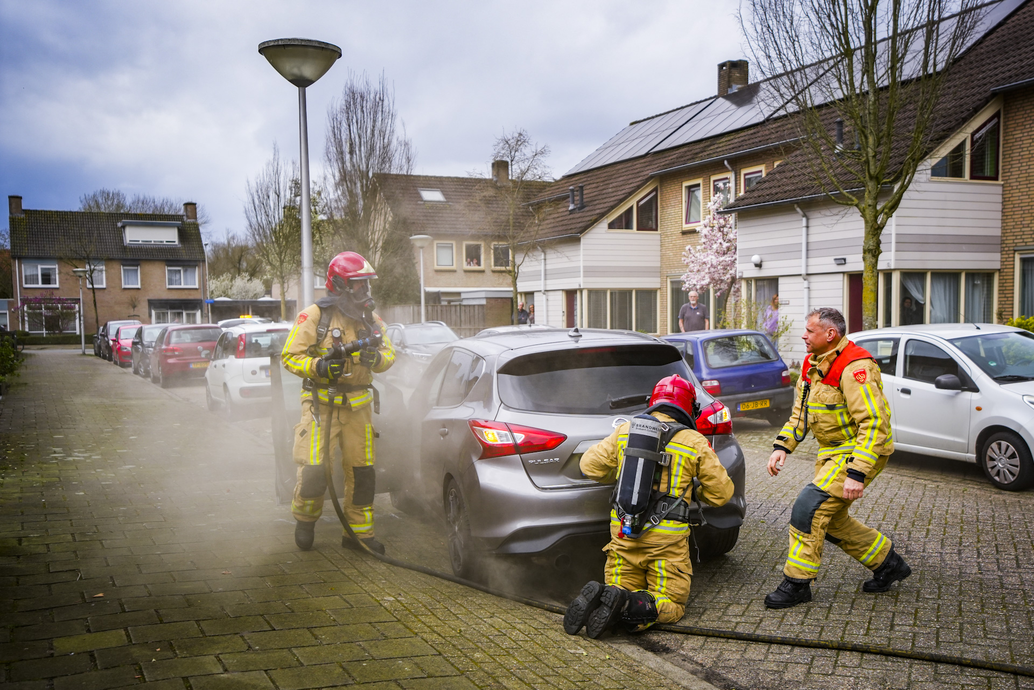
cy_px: 345
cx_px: 517
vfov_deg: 37.9
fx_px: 1005
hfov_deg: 54.4
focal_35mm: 35
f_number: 2.8
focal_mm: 35
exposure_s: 1/4000
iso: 500
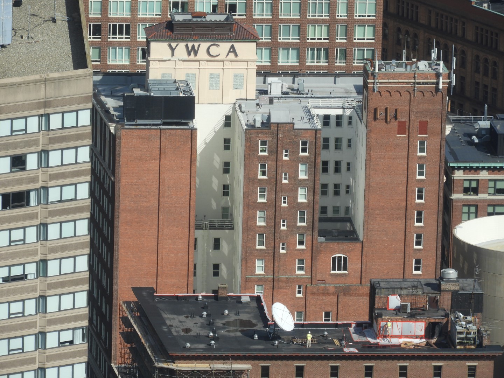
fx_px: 5242
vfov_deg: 4.1
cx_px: 252
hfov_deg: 5.5
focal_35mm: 360
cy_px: 189
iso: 100
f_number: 5.6
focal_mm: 64.5
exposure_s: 1/640
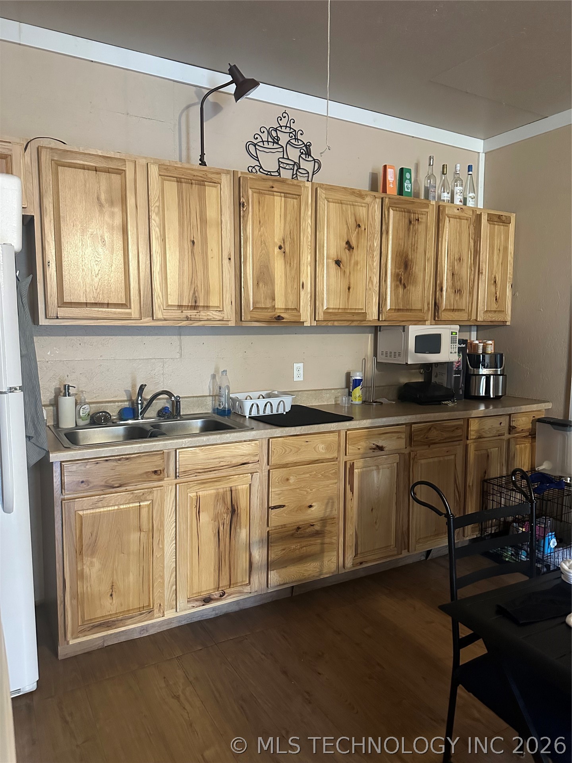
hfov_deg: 56.8
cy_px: 382
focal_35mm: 24
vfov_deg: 71.6
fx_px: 529
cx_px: 286
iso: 800
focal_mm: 6.86
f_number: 1.78
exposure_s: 1/40
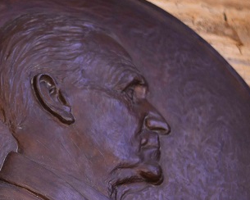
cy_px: 166
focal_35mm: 154
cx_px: 16
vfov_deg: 10.0
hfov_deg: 12.4
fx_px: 1139
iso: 200
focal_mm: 50
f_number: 1.8
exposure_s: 1/320
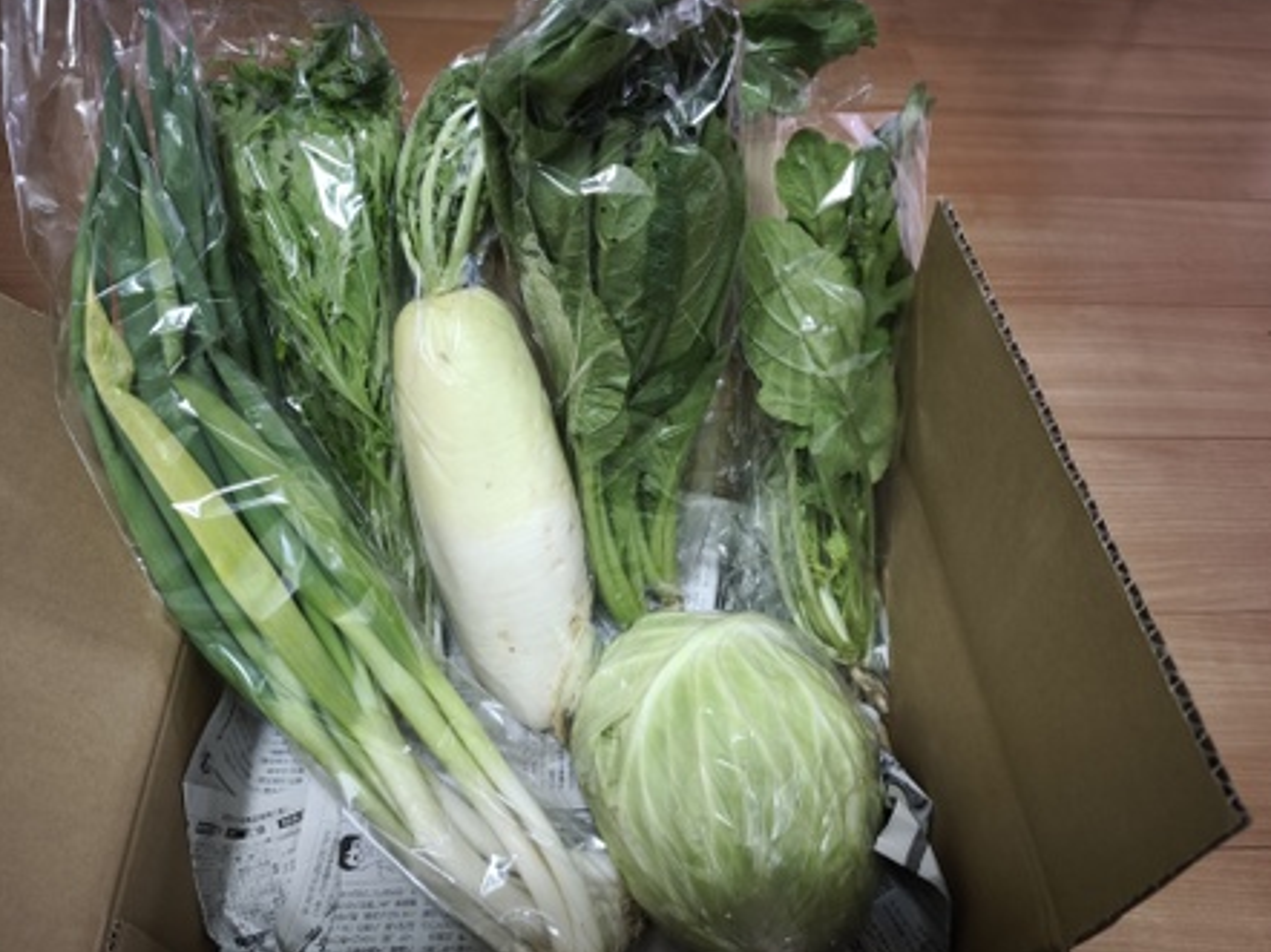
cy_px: 475
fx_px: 917
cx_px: 624
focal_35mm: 25
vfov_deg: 54.8
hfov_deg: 69.4
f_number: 1.6
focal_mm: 6.57
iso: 640
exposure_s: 1/33.3
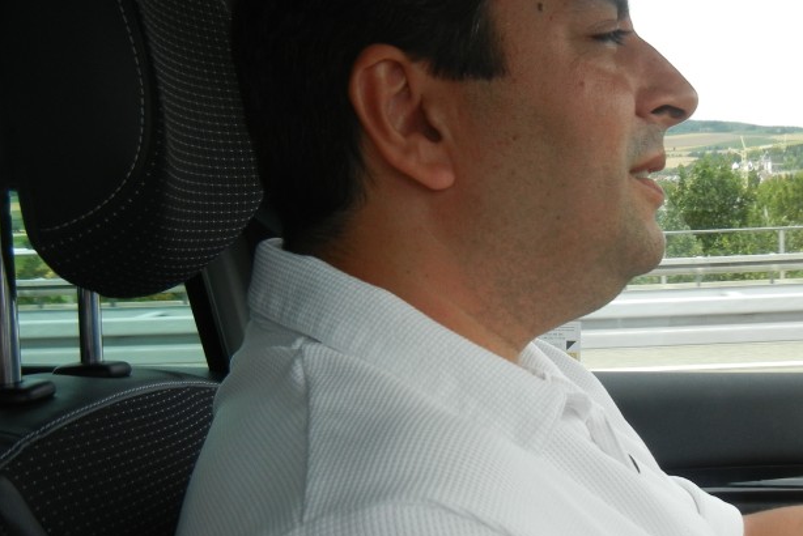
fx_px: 1160
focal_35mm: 52
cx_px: 543
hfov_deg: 37.7
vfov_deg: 26.0
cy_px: 272
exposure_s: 1/505
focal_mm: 5.4
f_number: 3.5
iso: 160
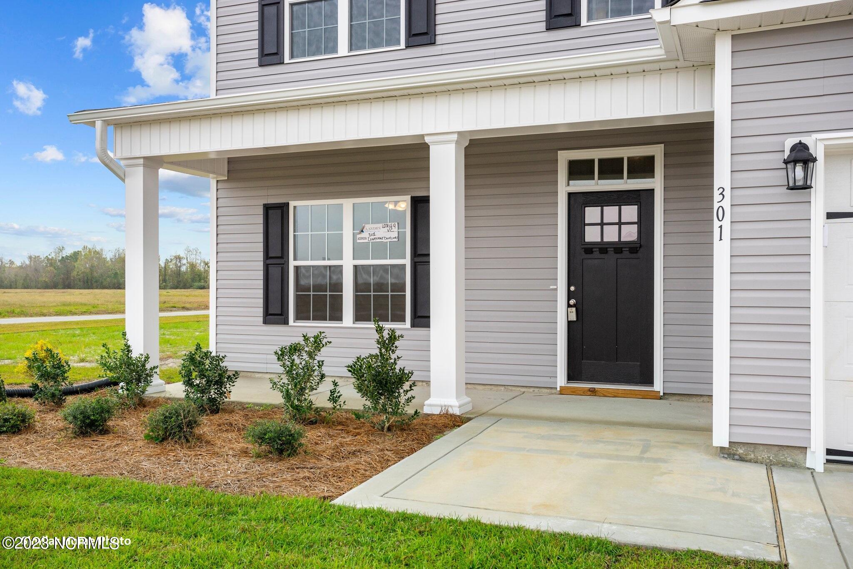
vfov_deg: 40.0
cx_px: 426
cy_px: 284
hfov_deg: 57.2
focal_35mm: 33
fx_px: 782
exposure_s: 1/250
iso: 160
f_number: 8
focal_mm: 33
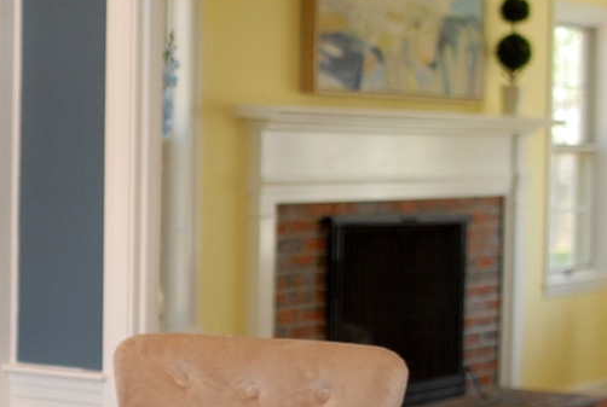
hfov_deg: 18.6
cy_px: 262
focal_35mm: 107
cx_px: 10
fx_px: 1808
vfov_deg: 12.8
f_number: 2.5
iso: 400
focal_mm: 35
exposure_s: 1/160
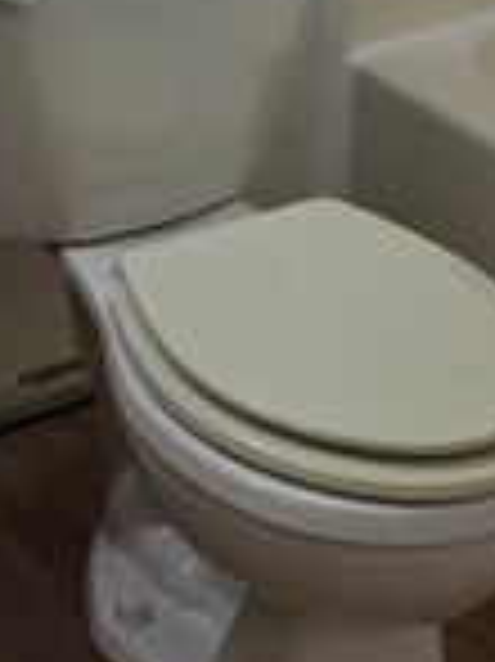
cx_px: -54
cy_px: -320
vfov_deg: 15.2
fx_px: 2291
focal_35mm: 120
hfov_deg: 12.1
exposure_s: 1/120
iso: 40
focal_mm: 6.3
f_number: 1.7
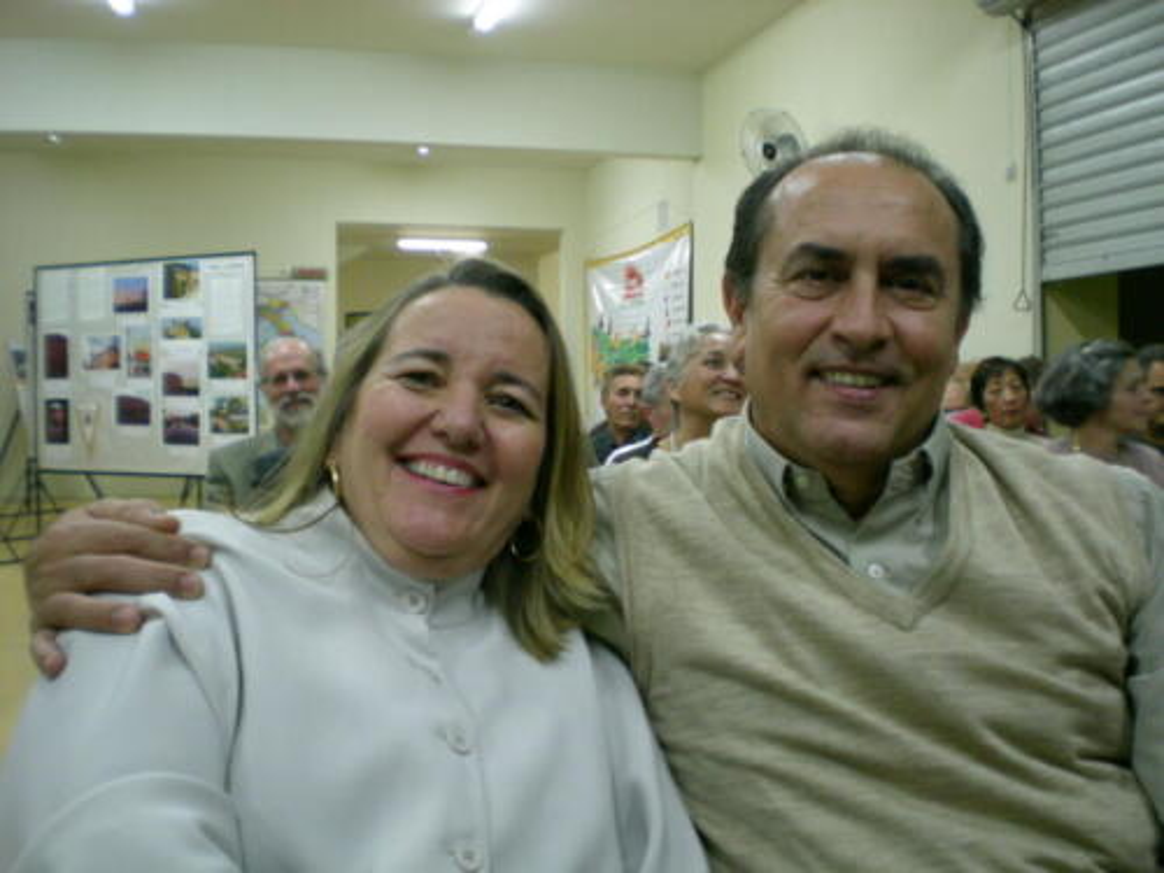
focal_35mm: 38
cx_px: 582
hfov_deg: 49.0
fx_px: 1278
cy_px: 436
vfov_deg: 37.7
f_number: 3.1
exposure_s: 1/21.1
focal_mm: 6.3
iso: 200
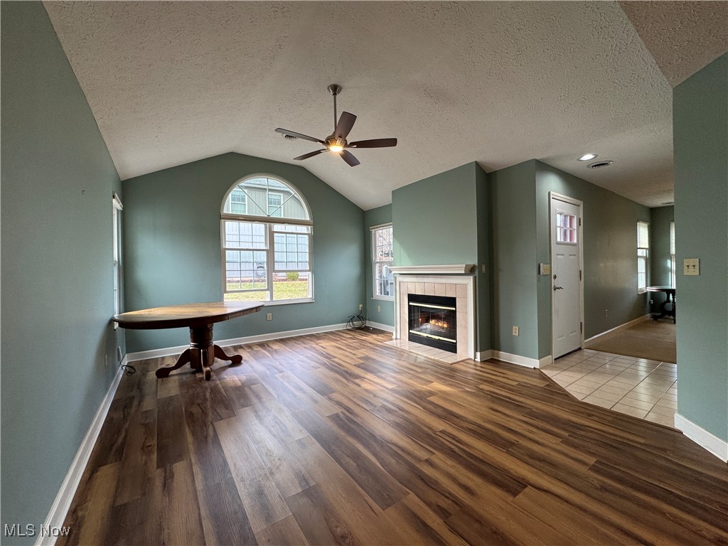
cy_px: 273
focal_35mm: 14
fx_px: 294
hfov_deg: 102.1
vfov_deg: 85.7
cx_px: 364
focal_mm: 2.22
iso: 160
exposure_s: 1/120
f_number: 2.2
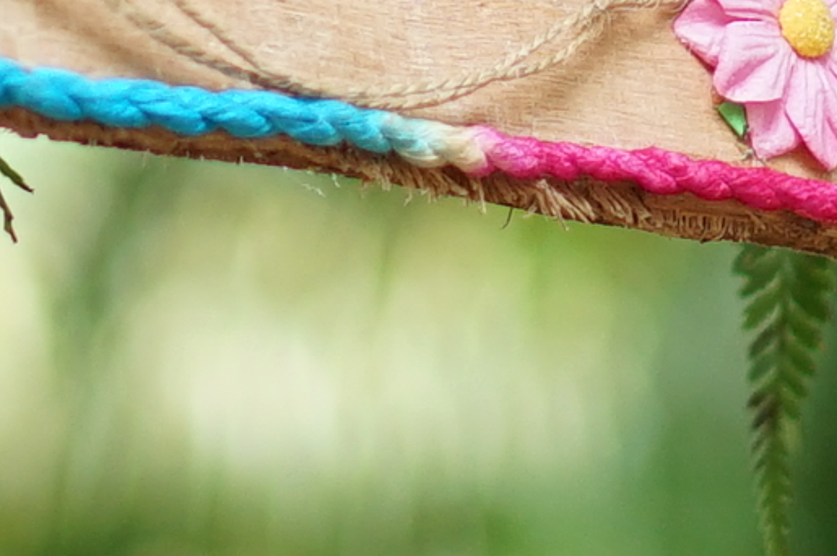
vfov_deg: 3.1
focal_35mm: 438
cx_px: 39
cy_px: -736
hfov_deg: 4.7
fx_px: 10171
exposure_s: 1/800
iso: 320
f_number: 1.8
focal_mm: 50
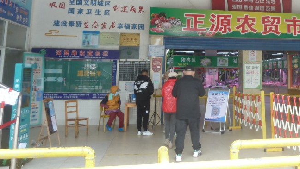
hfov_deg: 46.3
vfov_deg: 27.5
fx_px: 334
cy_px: 24
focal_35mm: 42
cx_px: 231
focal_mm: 4.1
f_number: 3.3
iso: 100
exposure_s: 1/30
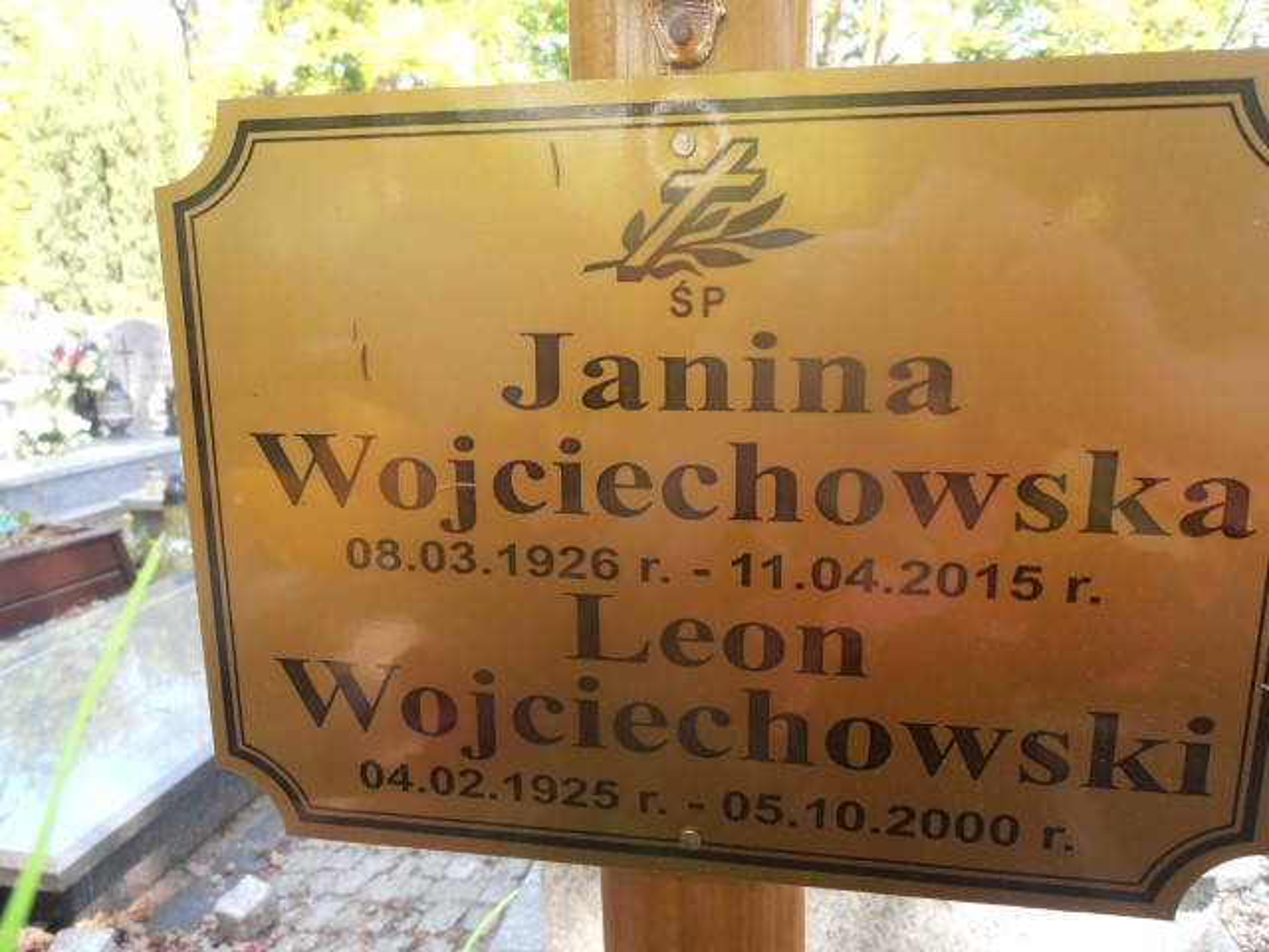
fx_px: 880
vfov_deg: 56.8
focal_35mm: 24
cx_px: 634
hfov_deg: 71.6
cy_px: 476
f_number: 3
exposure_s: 1/50
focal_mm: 4.2
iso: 80
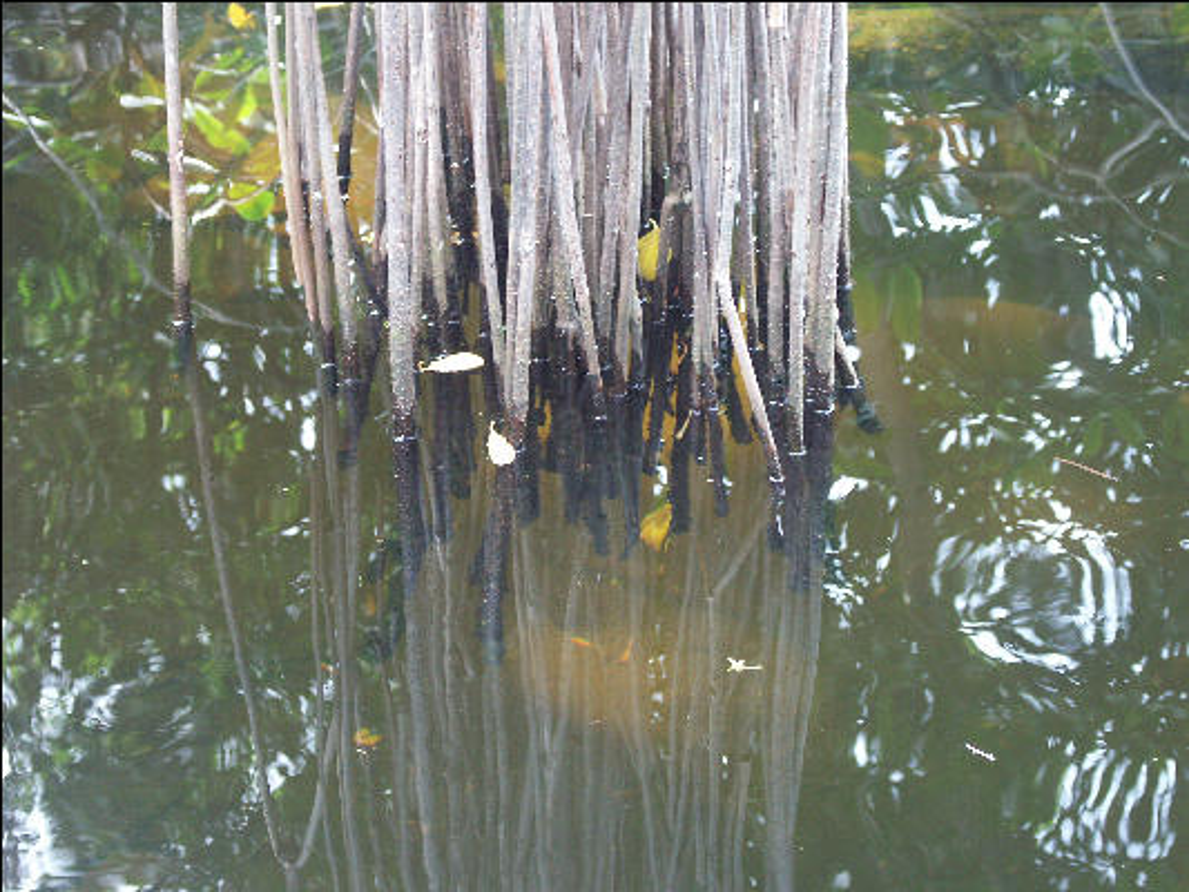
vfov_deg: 16.4
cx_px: 594
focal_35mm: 90
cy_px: 446
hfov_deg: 21.8
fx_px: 3092
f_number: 3.5
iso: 200
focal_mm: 22.31
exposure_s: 1/30
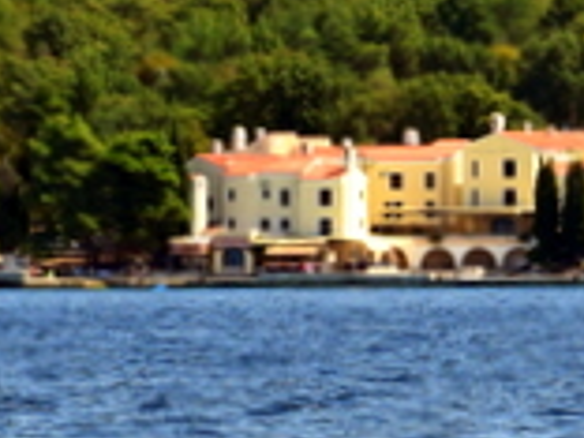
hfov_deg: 2.5
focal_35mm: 777
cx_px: 562
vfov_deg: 1.9
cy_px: 243
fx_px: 13117
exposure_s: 1/250
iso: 400
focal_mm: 105
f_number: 10
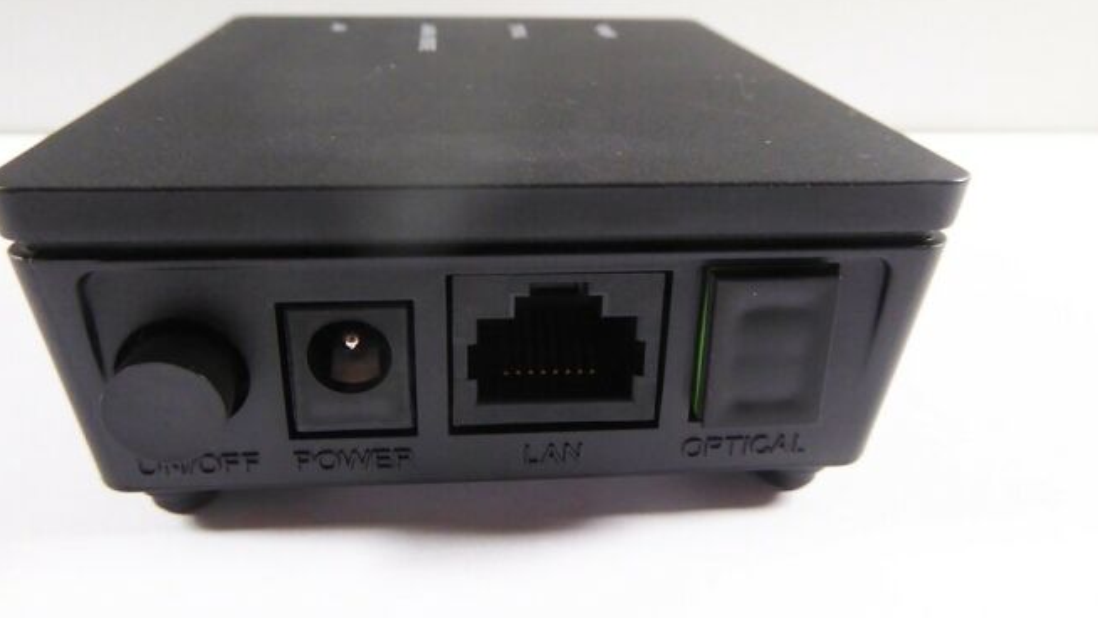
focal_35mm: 32
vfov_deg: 36.7
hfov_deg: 61.0
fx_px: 932
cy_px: 285
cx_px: 531
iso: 320
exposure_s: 1/60
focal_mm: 4.3
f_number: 3.3
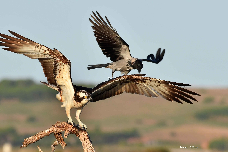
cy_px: 81
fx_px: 2932
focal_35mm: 463
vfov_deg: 3.0
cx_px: 103
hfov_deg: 4.5
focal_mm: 280
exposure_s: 1/2000
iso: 500
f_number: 6.3
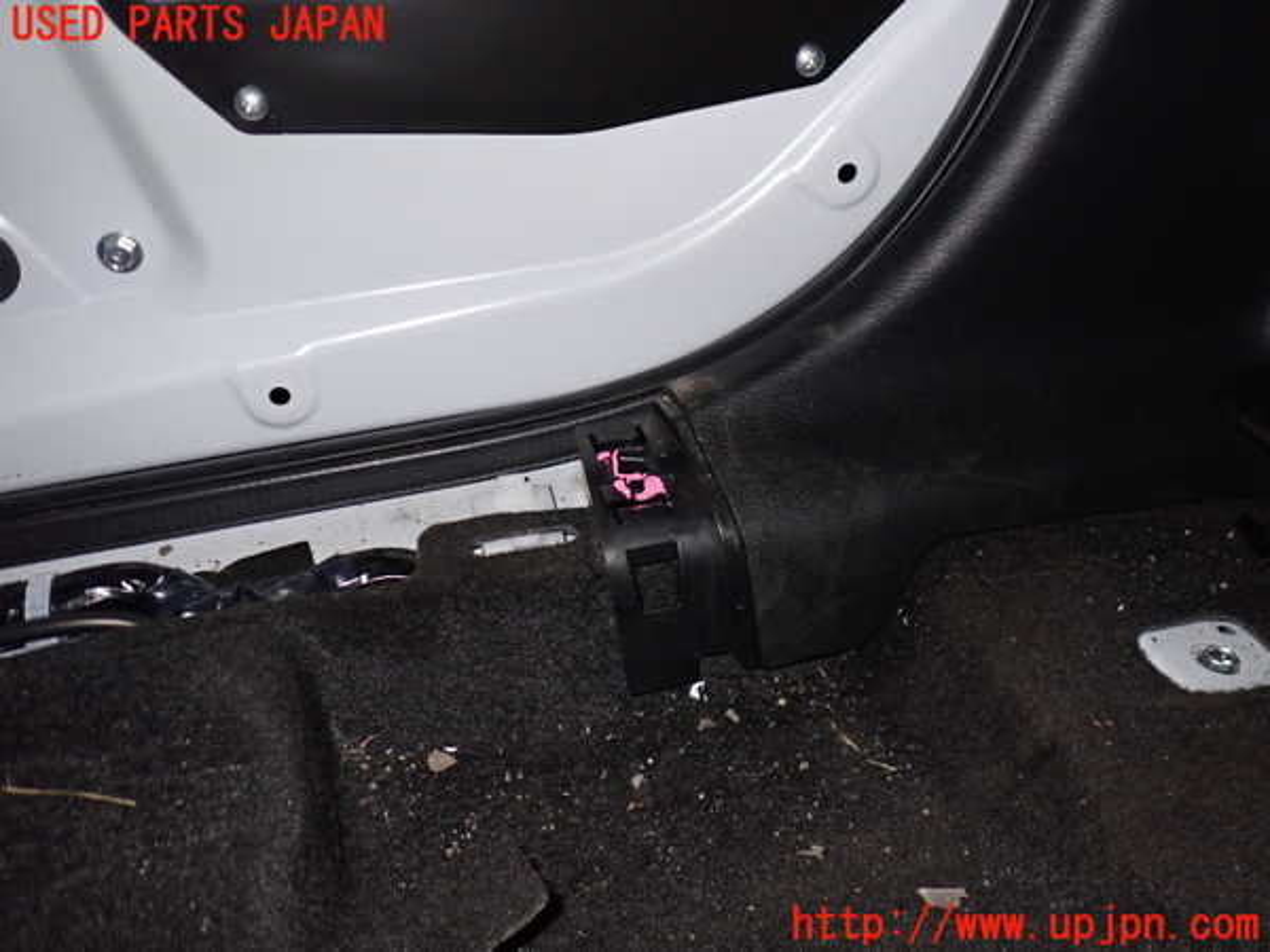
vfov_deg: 46.8
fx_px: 1101
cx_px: 635
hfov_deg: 60.0
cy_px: 476
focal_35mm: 30
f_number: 6.3
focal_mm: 5.4
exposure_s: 1/30
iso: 400
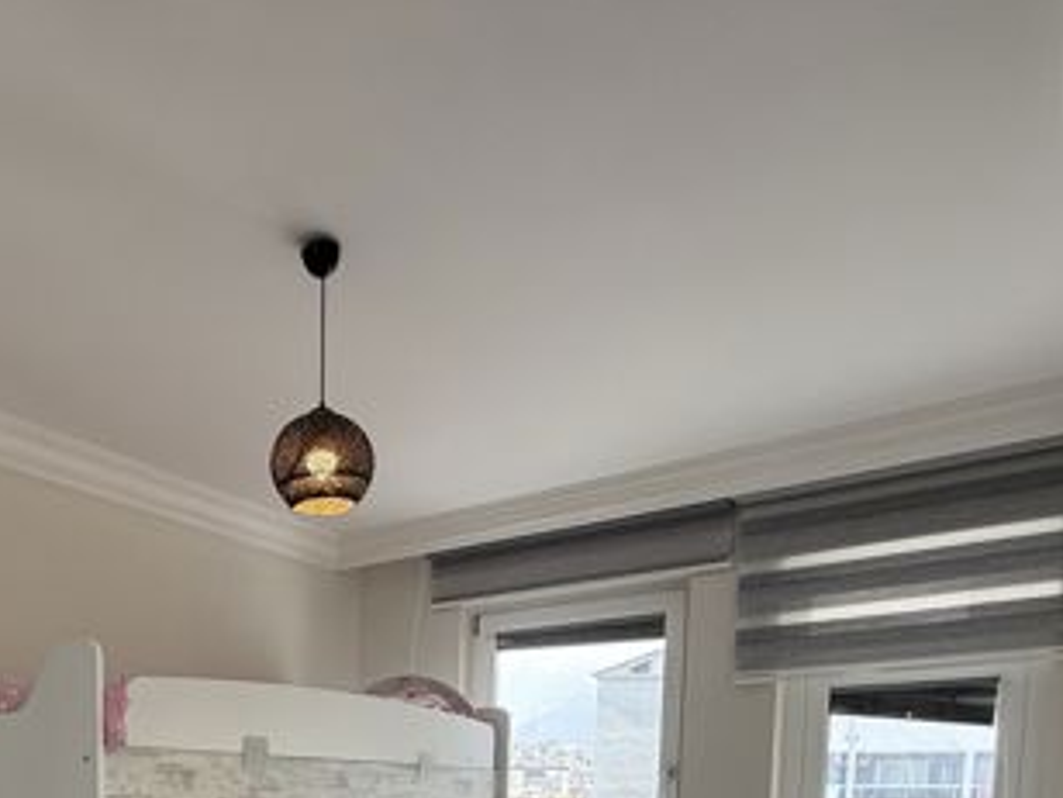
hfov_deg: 54.7
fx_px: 983
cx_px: 295
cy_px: 895
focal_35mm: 32
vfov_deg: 36.7
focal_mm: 2.22
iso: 64
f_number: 2.2
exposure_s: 1/99
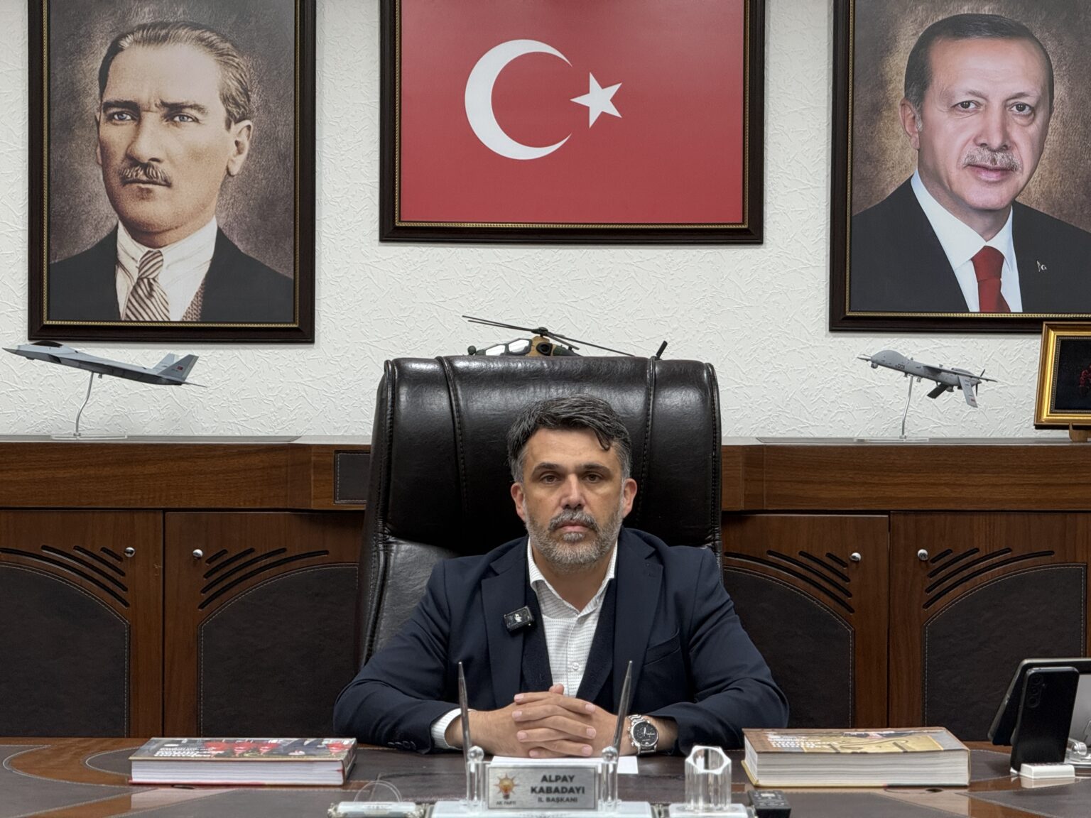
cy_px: 409
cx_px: 546
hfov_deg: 16.4
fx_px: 3782
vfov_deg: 12.3
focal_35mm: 120
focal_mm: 15.66
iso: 250
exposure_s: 1/100
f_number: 2.8
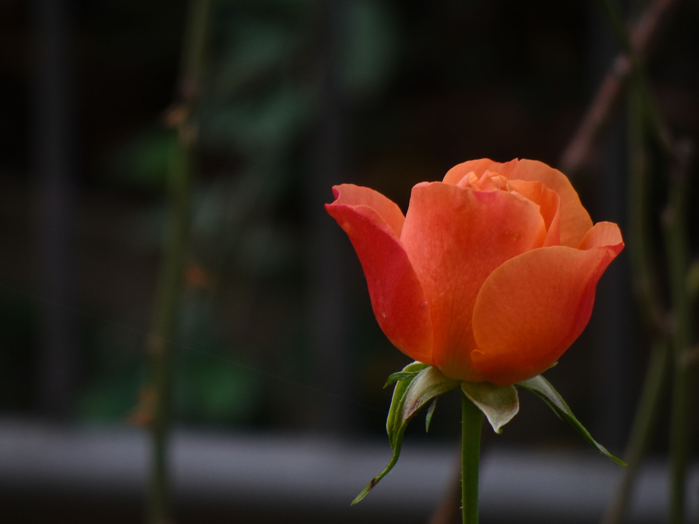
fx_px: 14539
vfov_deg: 2.1
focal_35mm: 720
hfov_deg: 2.8
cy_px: 262
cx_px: 350
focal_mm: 118
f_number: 6.4
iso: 80
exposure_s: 1/25
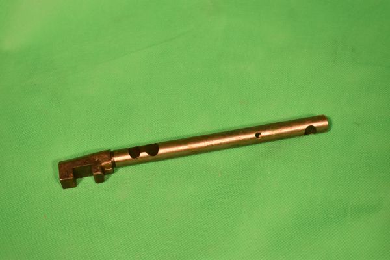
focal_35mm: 54
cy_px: 130
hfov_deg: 36.9
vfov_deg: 25.1
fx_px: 585
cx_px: 195
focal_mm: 36
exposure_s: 1/60
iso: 720
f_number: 14
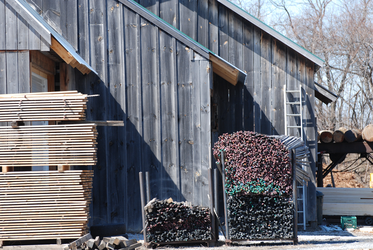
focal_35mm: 210
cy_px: 125
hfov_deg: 9.8
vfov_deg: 6.6
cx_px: 186
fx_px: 2178
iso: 220
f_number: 5
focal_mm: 140
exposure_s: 1/500
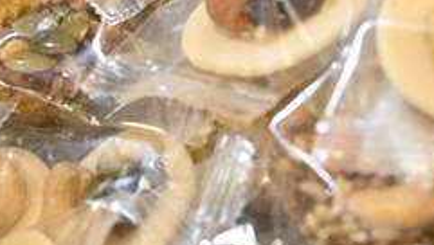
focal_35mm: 161
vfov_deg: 7.6
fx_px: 1854
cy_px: 69
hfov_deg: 13.2
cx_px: 38
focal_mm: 38
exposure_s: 1/320
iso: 20000
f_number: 4.5
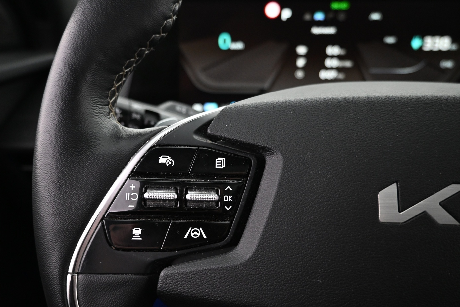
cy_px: 177
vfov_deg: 46.3
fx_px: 358
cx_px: 200
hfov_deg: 65.2
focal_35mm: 28
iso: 1600
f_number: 3.5
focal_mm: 16
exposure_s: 1/20
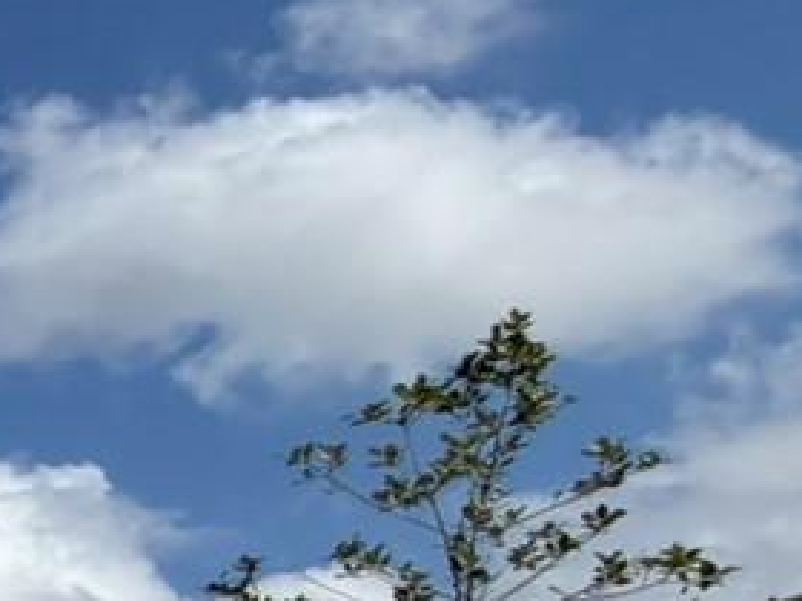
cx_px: -1298
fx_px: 1853
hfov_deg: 13.6
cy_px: 861
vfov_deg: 16.9
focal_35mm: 80
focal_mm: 2.22
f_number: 2.2
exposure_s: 1/2237
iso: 20
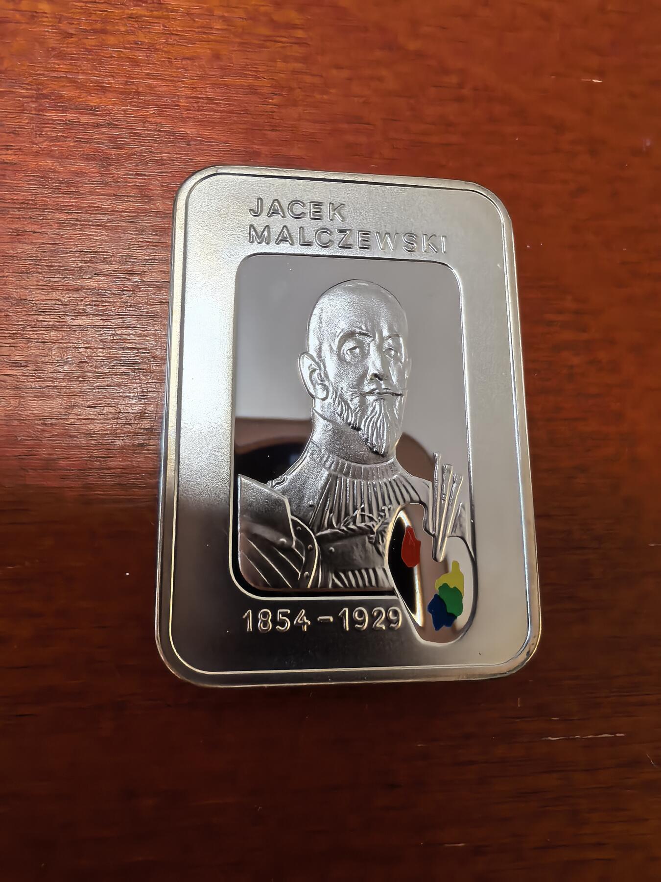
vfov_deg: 71.6
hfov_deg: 56.8
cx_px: 330
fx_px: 611
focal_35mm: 24
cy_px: 441
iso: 160
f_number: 2.2
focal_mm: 1.68
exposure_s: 1/50
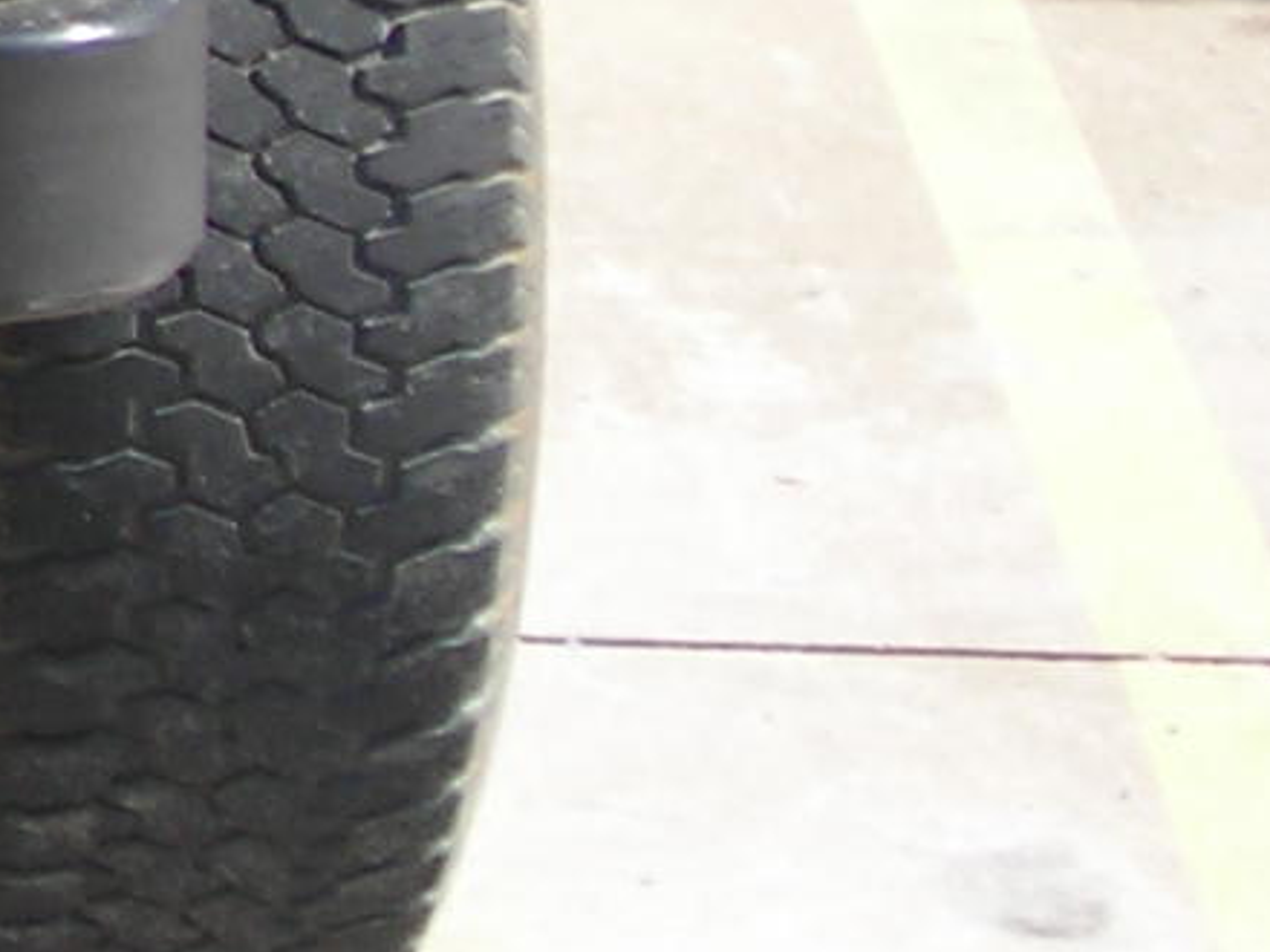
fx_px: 10163
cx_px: -1738
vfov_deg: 5.2
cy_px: -1197
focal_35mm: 277
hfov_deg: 6.8
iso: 50
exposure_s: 1/215
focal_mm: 7.8
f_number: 3.4
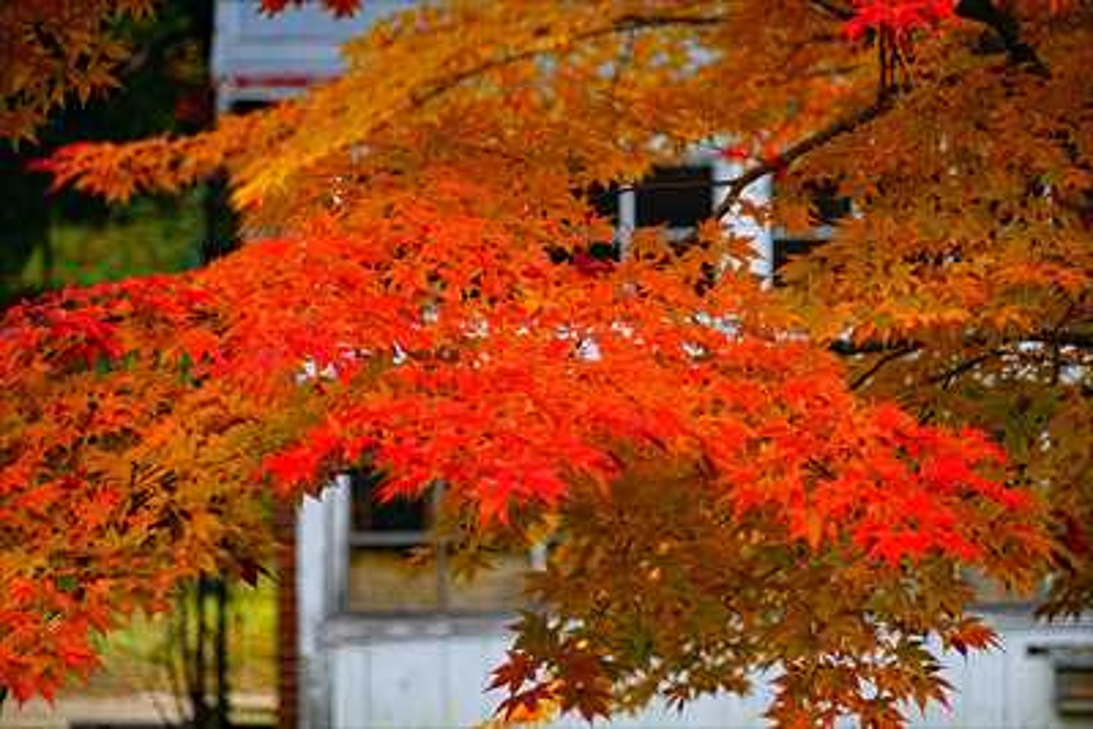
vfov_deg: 7.1
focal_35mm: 194
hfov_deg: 10.6
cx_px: 546
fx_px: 5892
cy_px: 364
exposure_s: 1/200
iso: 320
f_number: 6.3
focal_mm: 194
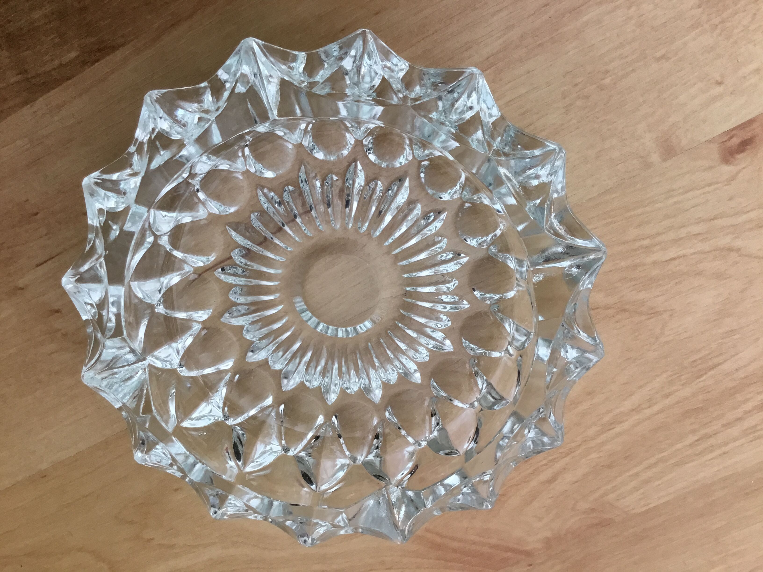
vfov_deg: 45.4
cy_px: 286
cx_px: 382
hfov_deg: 58.4
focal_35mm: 31
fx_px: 683
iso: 25
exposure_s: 1/33
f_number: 2.4
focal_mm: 3.3
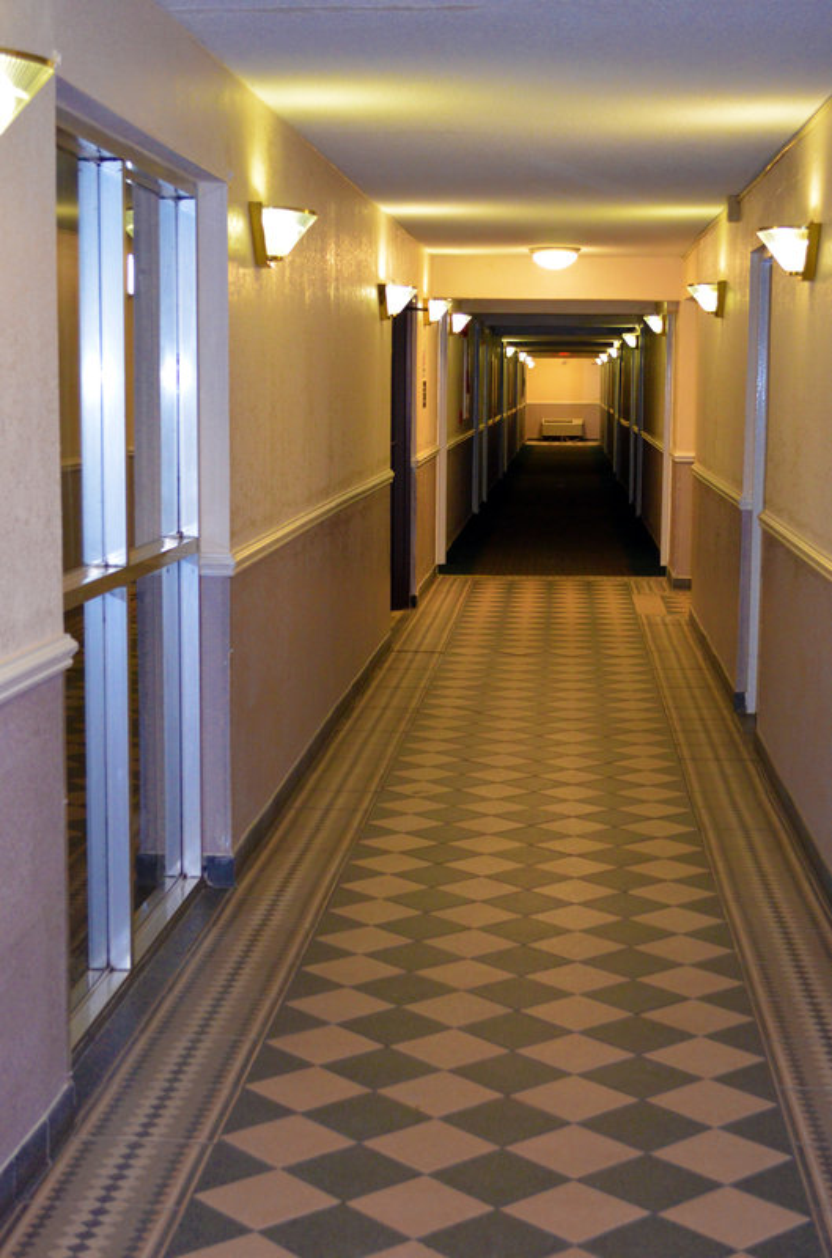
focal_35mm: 54
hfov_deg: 24.9
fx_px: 1882
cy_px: 629
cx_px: 416
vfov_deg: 37.0
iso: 2200
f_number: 5
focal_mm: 36
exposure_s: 1/60
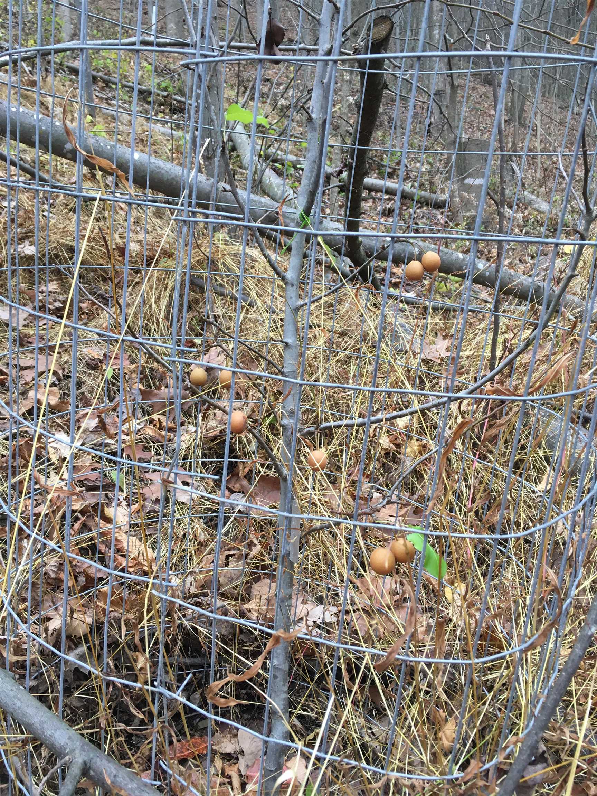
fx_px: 667
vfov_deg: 61.7
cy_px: 398
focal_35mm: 29
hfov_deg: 48.2
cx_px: 298
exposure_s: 1/30
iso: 25
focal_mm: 4.15
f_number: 2.2
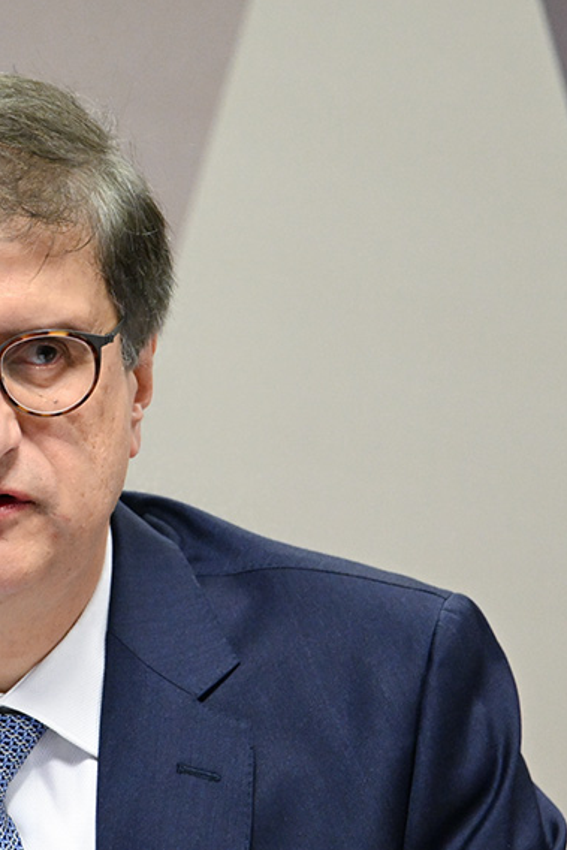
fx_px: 21413
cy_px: 425
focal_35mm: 907
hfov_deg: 1.5
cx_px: 6
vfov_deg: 2.3
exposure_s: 1/100
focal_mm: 400
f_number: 4.5
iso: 2500
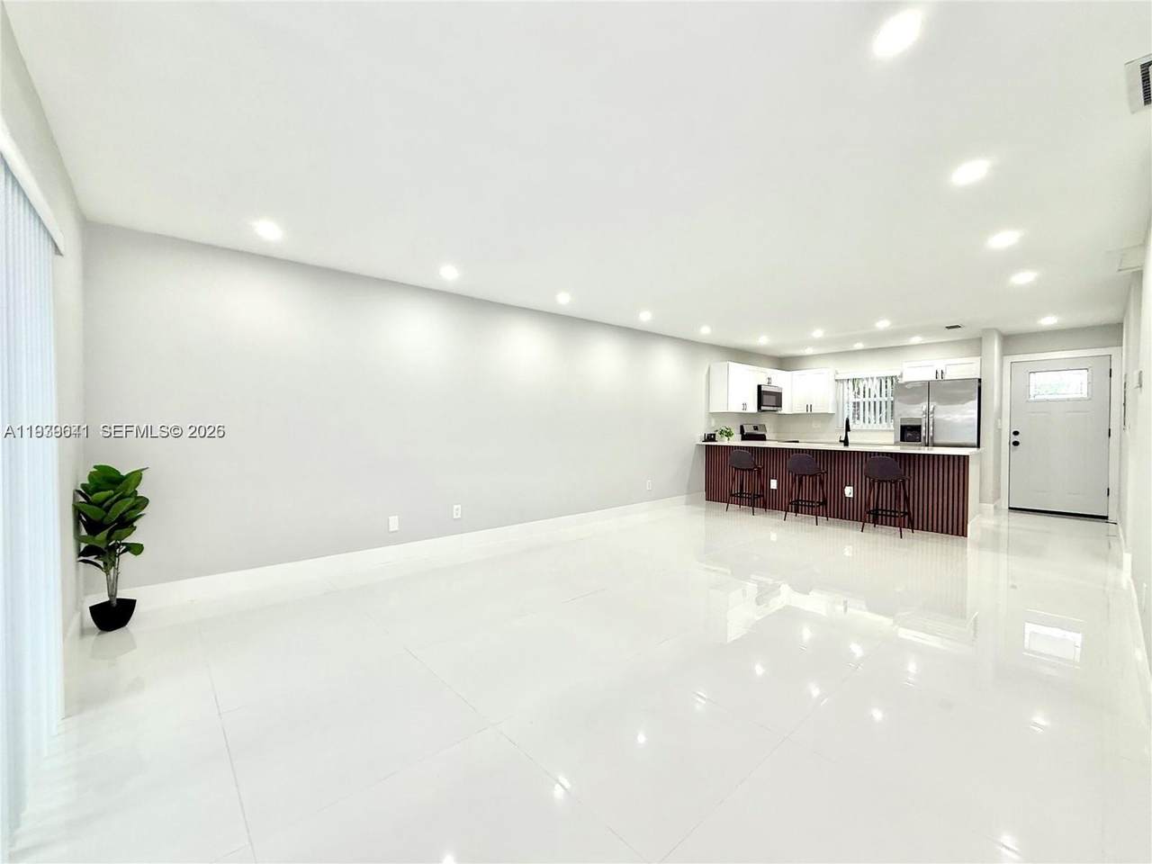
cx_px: 576
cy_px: 432
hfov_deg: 102.1
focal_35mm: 14
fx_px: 466
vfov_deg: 85.7
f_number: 2.2
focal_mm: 2.22
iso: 125
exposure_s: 1/120
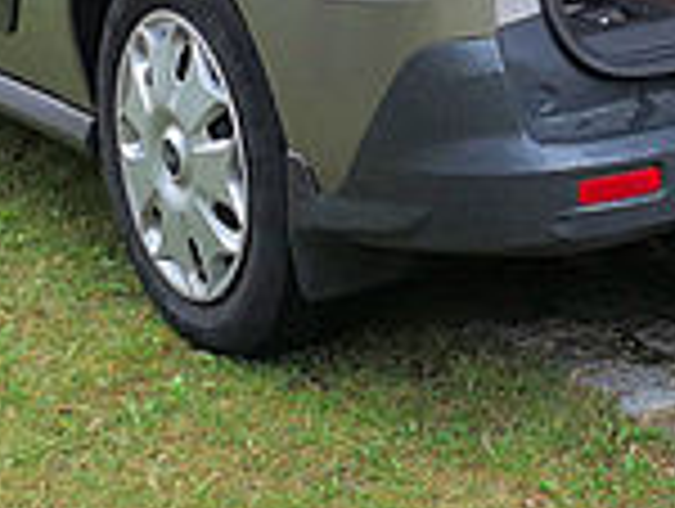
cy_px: -274
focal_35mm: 147
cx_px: 958
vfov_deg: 9.8
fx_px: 2871
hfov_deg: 12.8
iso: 50
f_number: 1.8
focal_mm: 3.95
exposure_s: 1/319
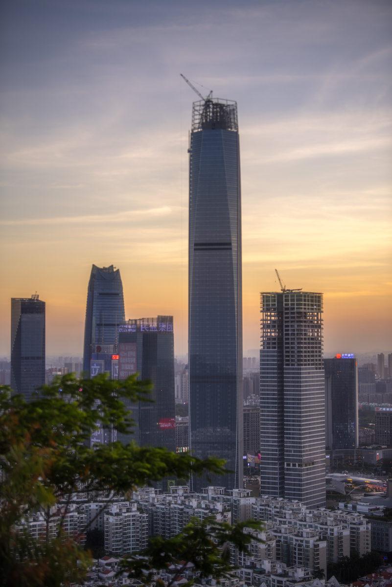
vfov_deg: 28.8
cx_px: 196
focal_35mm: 70
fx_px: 1142
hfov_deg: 19.5
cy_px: 294
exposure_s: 1/160
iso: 64
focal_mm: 70
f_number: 2.8
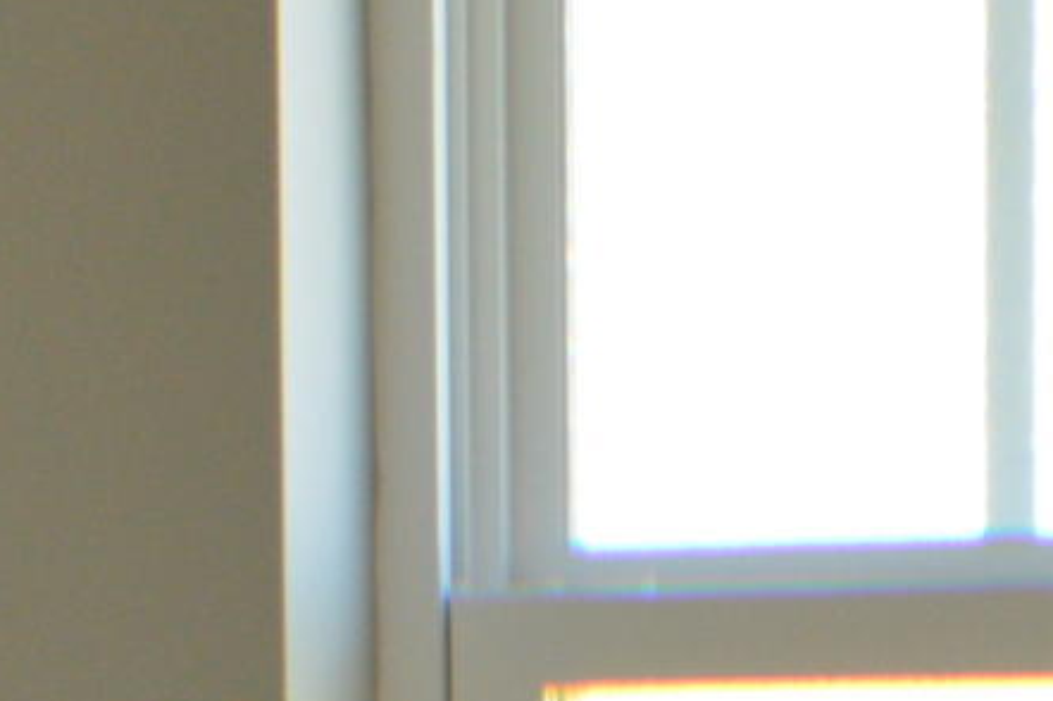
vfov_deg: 4.4
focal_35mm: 295
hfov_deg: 7.0
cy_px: 2294
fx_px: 8634
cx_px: 936
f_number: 4.5
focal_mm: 29
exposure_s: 1/60
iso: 640
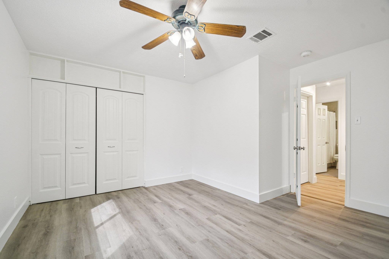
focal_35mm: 15
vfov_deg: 77.3
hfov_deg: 100.4
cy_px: 130
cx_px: 194
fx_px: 162
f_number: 8
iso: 400
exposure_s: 1/10
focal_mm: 10
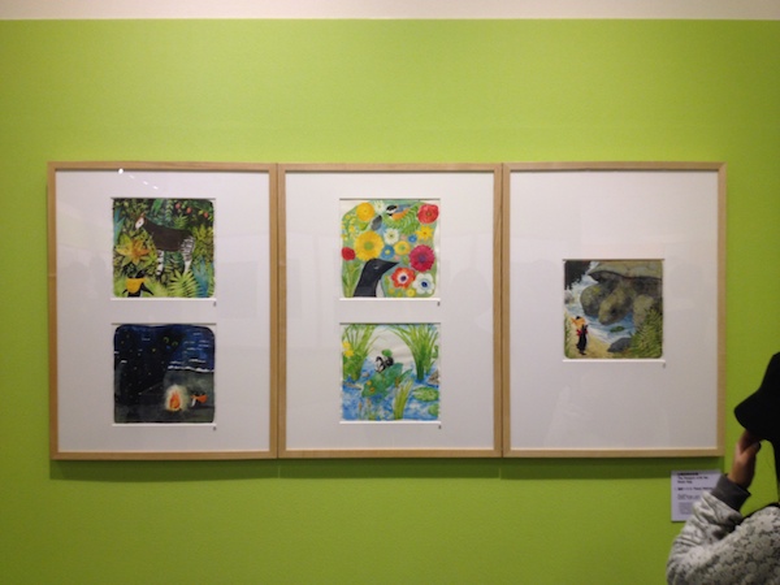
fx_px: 789
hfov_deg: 52.6
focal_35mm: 35
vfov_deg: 40.7
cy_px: 292
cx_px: 390
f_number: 2.4
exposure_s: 1/20
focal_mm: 4.28
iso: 64
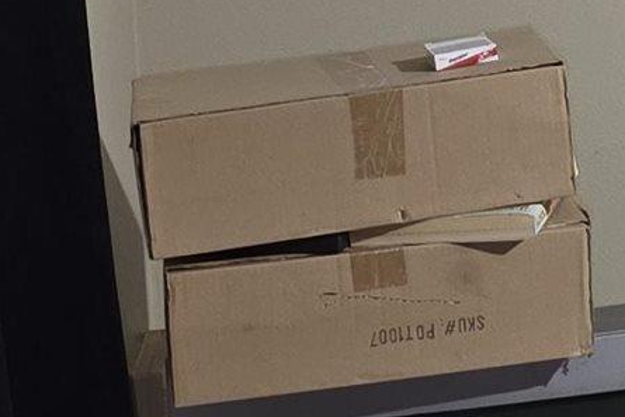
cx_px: 1121
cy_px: -223
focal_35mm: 165
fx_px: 2865
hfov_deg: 11.5
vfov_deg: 8.1
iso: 250
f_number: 1.7
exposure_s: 1/12
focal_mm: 6.3
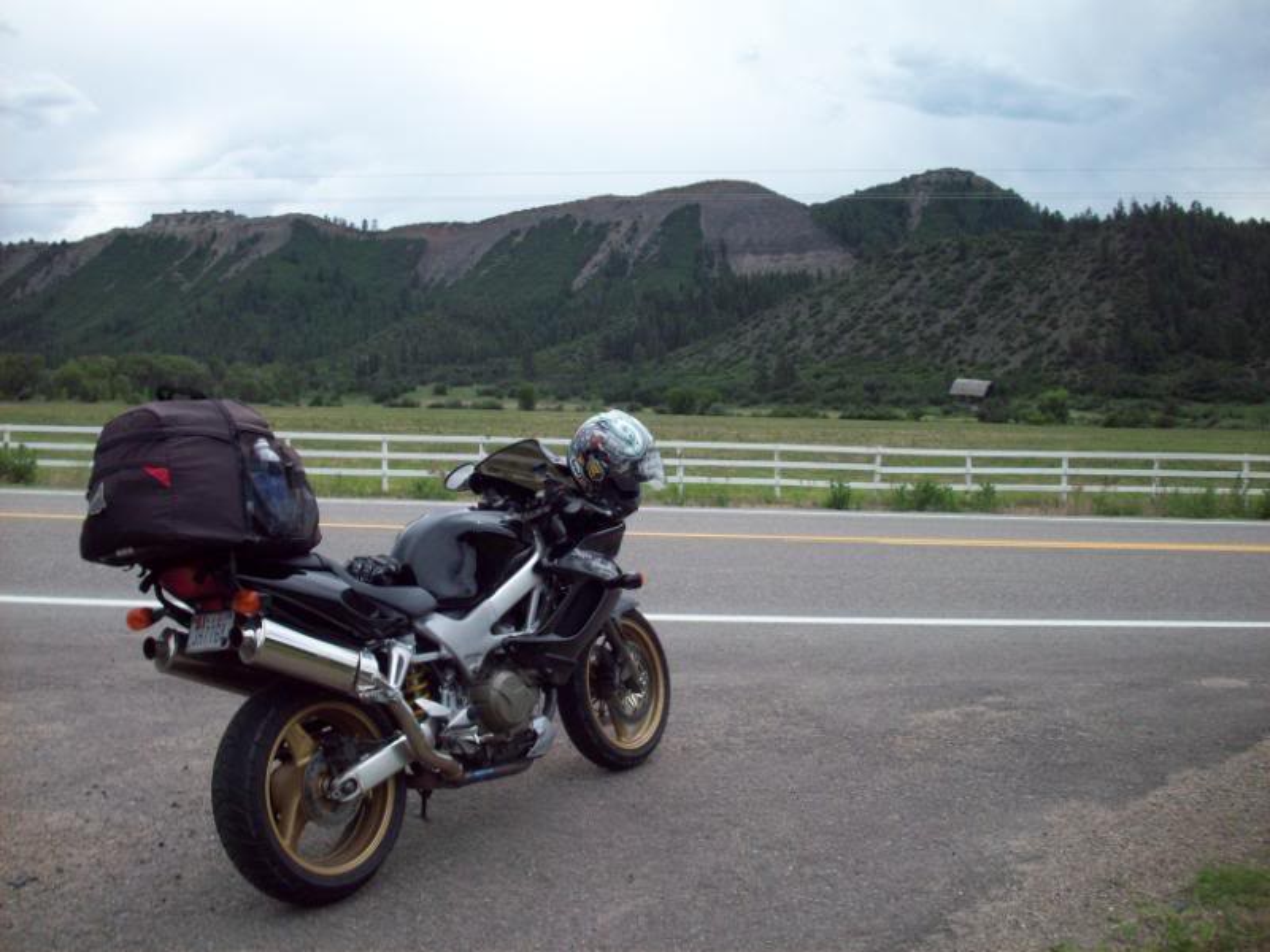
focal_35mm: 37
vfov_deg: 38.7
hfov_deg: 50.1
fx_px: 1357
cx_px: 635
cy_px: 476
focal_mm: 6.2
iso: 80
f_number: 5.6
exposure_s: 1/303
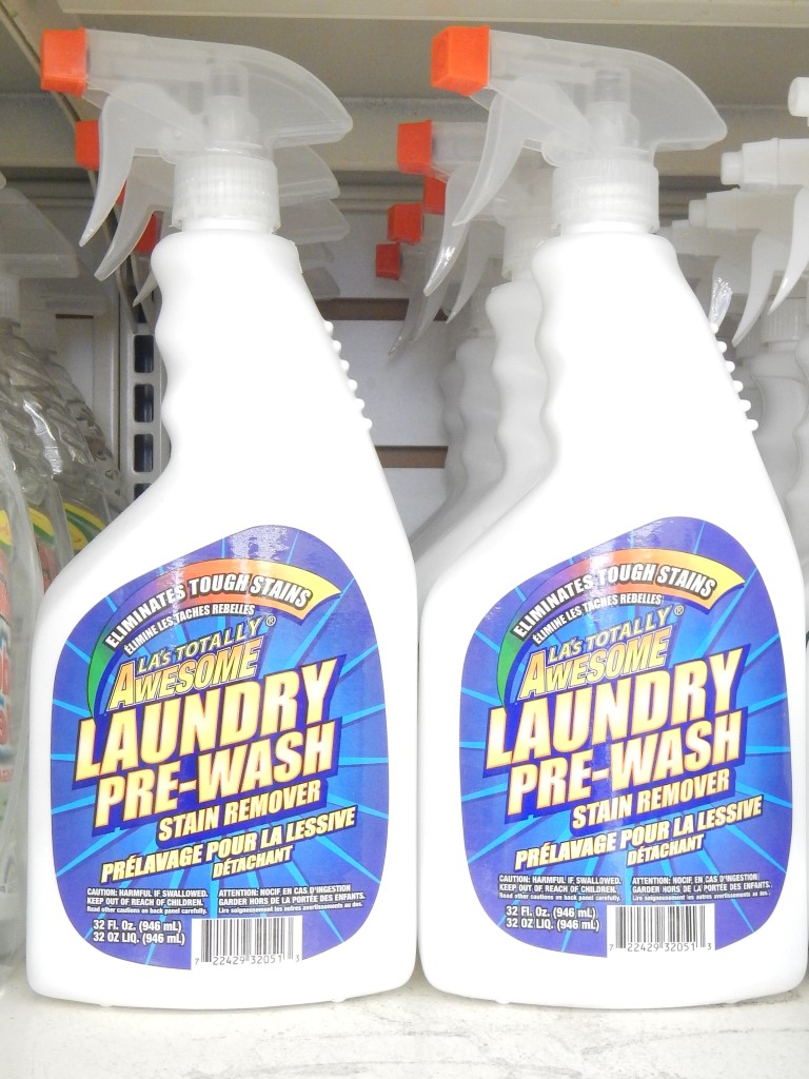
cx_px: 404
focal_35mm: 33
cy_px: 540
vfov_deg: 55.4
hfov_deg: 42.9
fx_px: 1028
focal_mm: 5.9
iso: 400
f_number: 3.9
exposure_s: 1/20
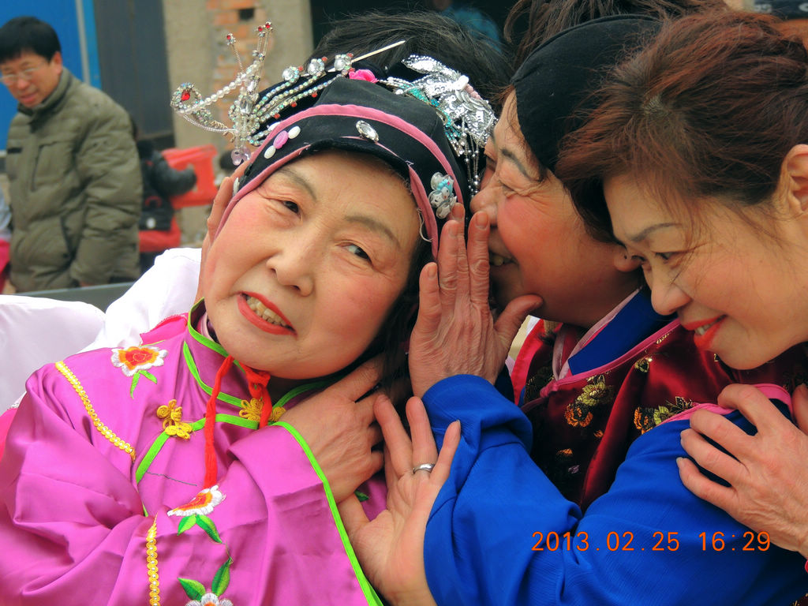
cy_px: 303
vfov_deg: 10.2
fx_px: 3385
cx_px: 404
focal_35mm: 145
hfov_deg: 13.6
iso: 280
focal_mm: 25.8
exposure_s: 1/125
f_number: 4.4
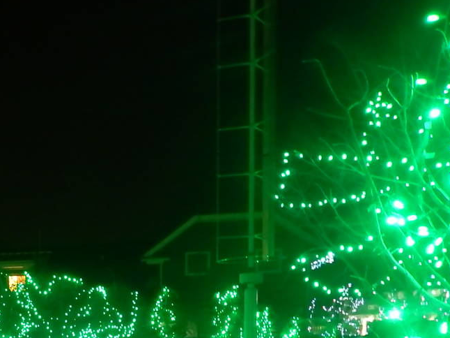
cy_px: 366
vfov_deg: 24.1
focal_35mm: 57
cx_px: -69
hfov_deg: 29.7
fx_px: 741
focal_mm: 4
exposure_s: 1/13
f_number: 3
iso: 1600
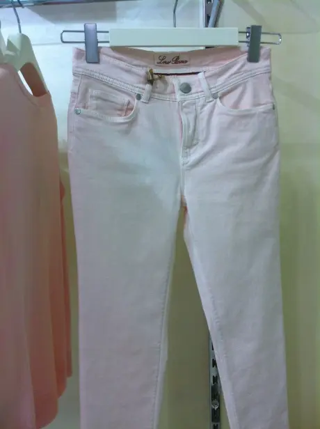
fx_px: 433
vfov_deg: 52.7
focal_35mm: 35
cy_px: 214
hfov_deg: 40.6
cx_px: 160
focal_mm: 3.85
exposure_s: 1/24
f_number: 2.8
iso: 80
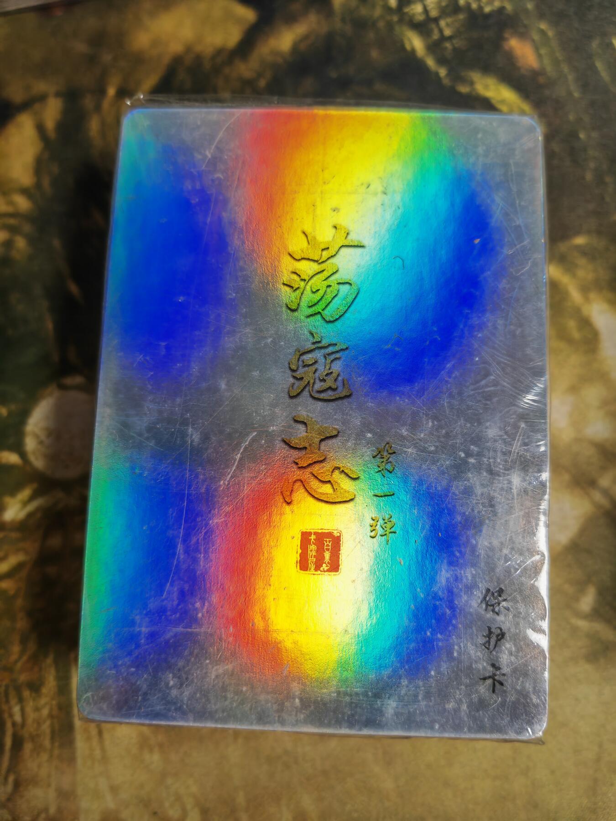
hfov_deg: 51.4
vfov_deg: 65.3
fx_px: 641
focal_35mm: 27
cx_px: 308
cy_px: 410
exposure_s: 1/100
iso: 100
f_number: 1.8
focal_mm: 5.53
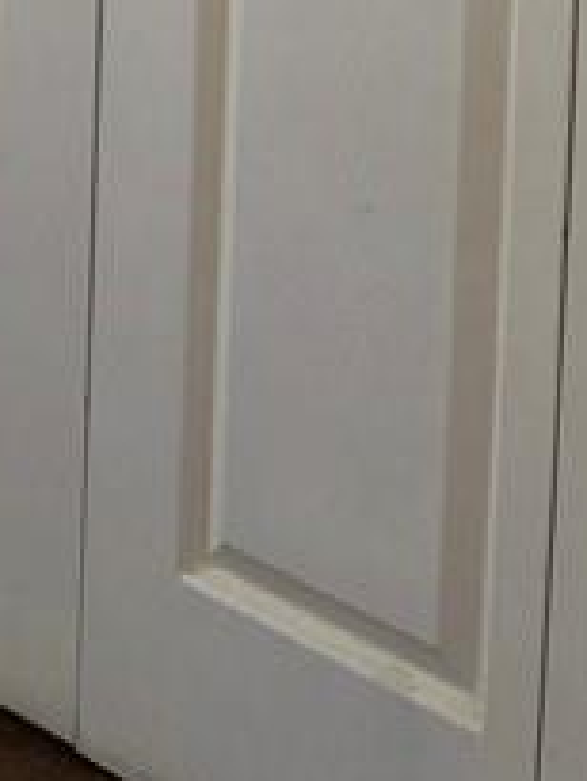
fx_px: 3162
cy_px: -457
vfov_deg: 13.2
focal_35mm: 140
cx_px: 396
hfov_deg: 10.6
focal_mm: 3.99
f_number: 1.8
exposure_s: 1/17
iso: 40
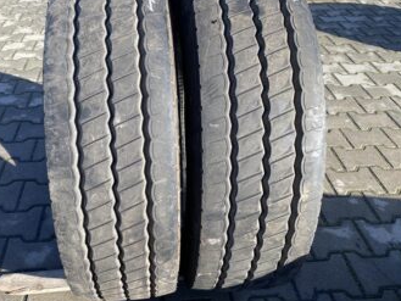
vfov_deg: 41.8
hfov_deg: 53.7
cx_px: 169
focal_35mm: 34
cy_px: 135
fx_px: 394
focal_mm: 4.25
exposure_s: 1/651
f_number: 1.8
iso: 32
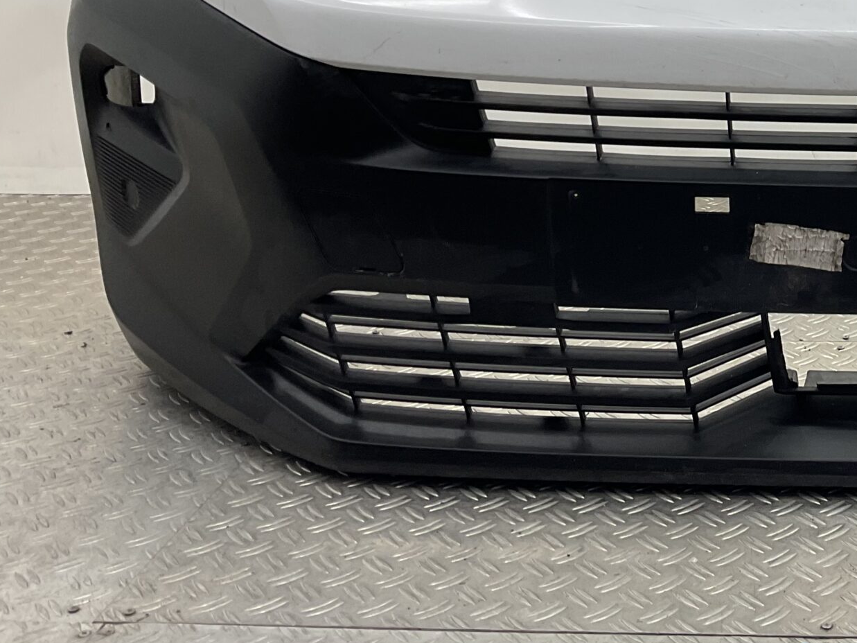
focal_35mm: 60
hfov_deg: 29.9
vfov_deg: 23.5
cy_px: 20
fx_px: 1486
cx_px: 865
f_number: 1.8
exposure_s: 1/100
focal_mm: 3
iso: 25
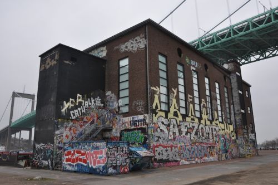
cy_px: 92
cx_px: 139
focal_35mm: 30
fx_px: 231
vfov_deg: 43.5
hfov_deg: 62.0
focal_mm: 20
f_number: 10
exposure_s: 1/100
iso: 200
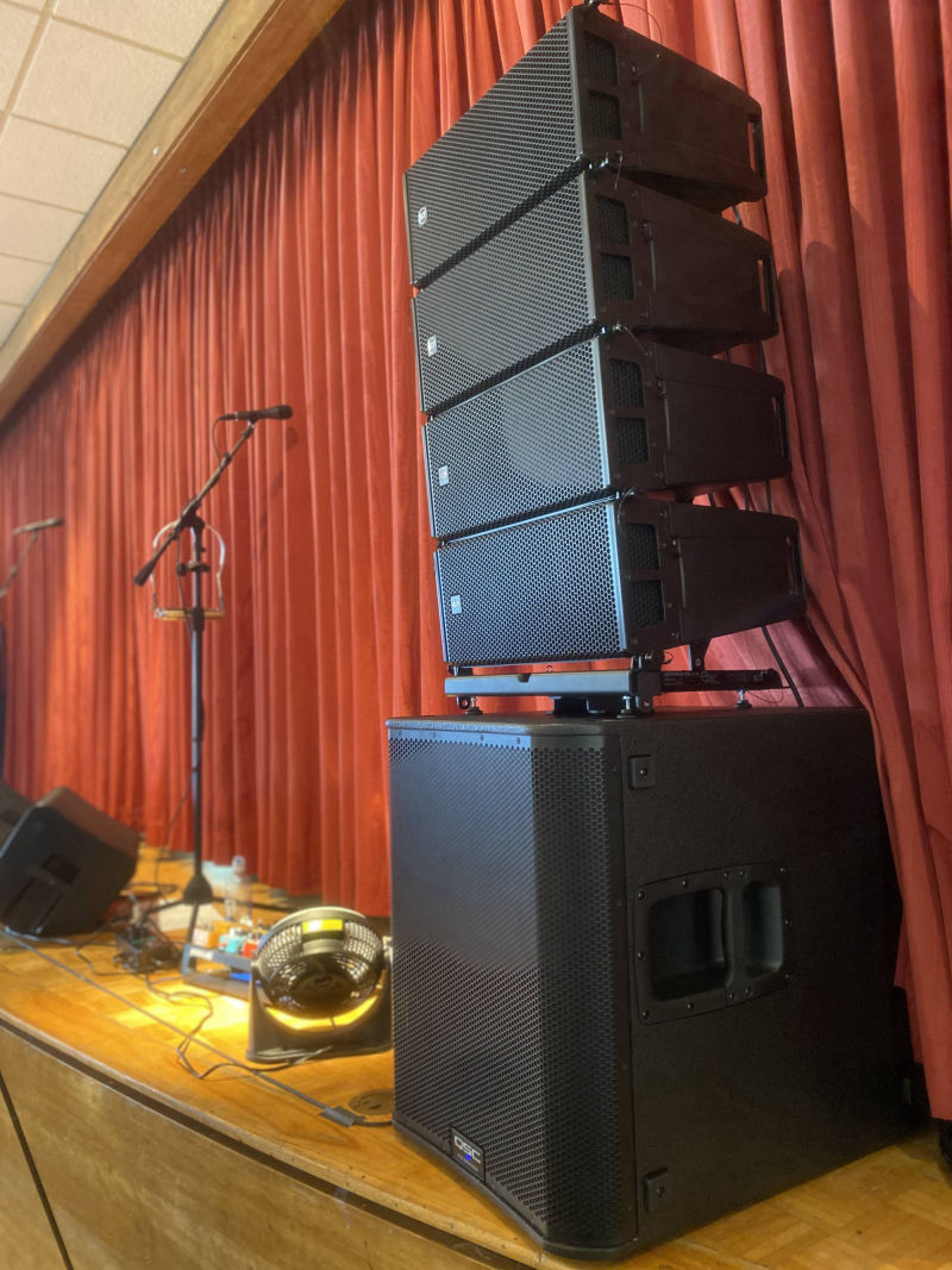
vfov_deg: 67.3
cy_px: 635
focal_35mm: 26
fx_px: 954
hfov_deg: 53.1
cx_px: 476
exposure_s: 1/40
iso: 400
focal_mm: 4.25
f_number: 1.8
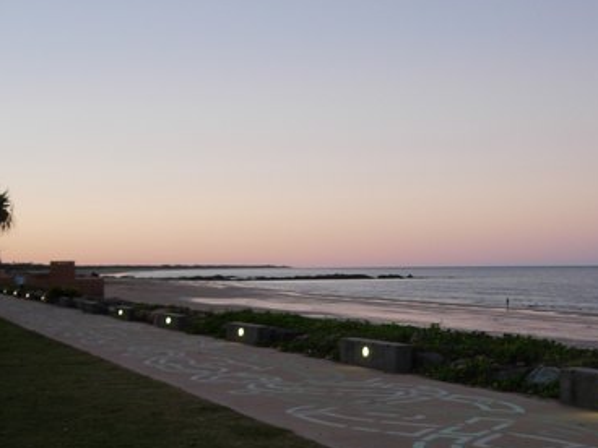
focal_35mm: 62
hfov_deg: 30.9
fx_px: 1071
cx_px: 406
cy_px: 304
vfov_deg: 23.5
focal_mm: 7.8
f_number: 2.8
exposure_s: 1/55.3
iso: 79
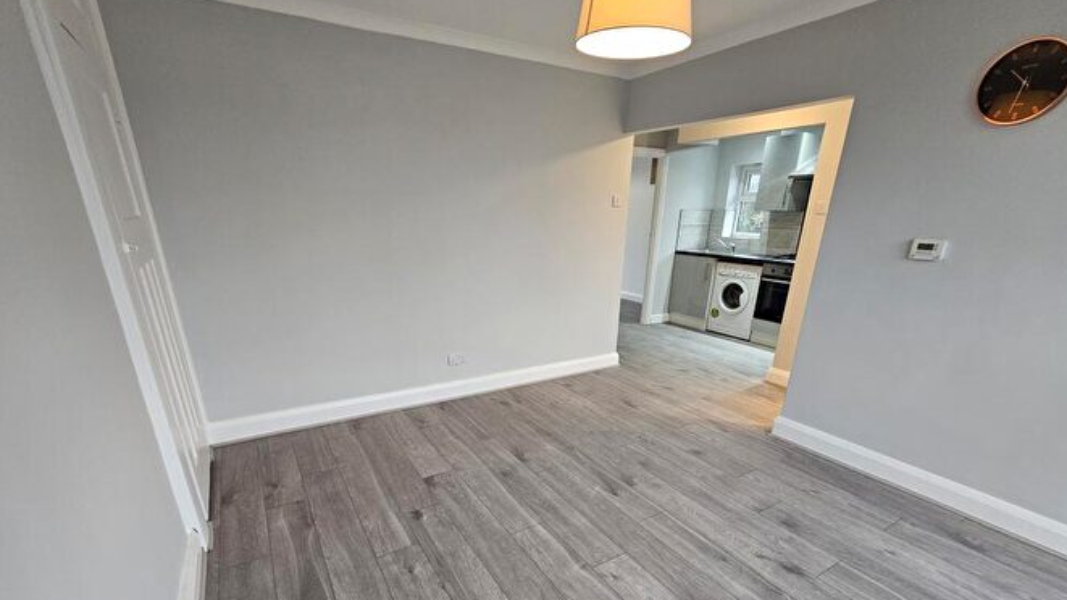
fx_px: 424
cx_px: 538
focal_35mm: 15
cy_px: 402
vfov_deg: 68.5
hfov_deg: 103.0
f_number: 2.2
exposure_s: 1/50
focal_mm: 2.2
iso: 250
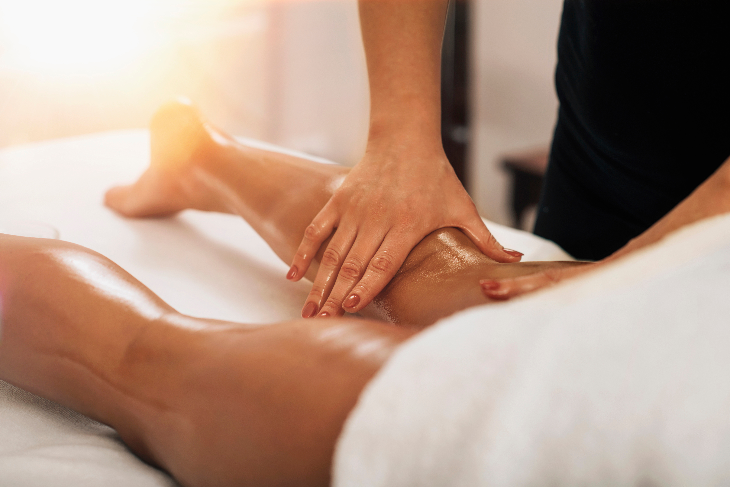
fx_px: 1723
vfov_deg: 16.1
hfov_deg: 23.9
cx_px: 365
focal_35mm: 85
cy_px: 244
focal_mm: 85
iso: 64
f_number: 3.2
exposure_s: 1/200
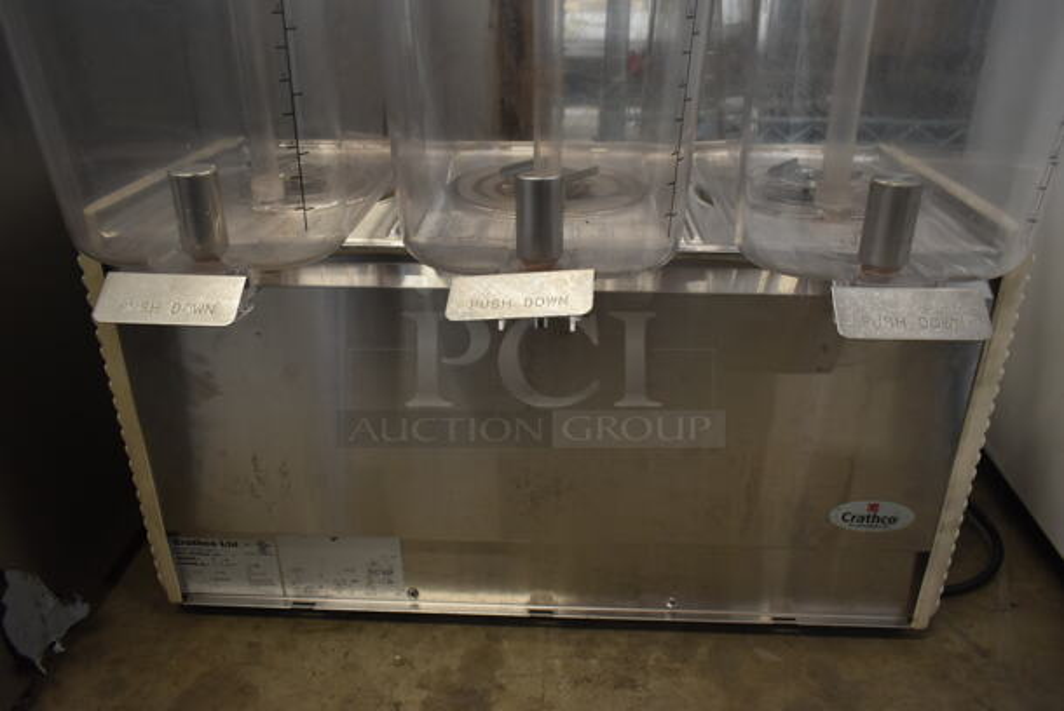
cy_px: 356
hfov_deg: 67.3
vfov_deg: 48.0
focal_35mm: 27
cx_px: 532
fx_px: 799
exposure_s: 1/60
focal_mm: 18
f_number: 4.5
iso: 800
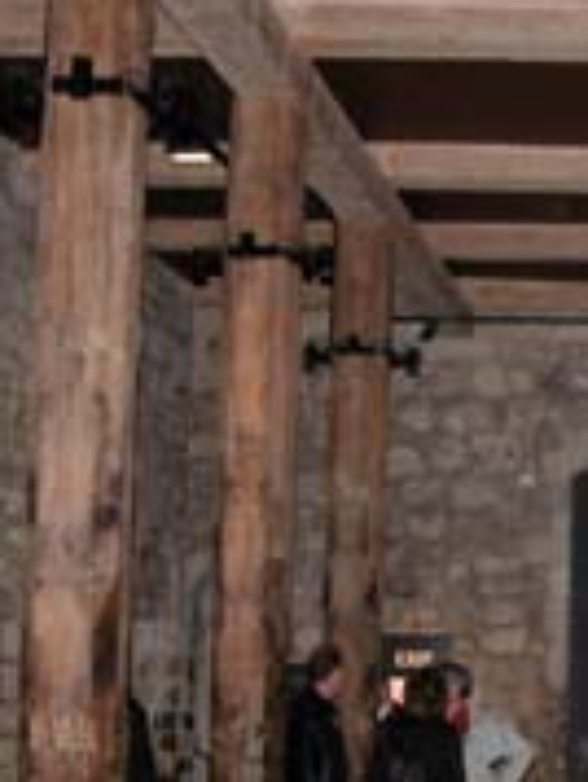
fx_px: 1943
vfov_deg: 22.4
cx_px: 689
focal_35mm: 86
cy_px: 633
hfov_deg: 16.5
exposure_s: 1/60
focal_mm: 8.9
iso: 200
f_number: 2.8
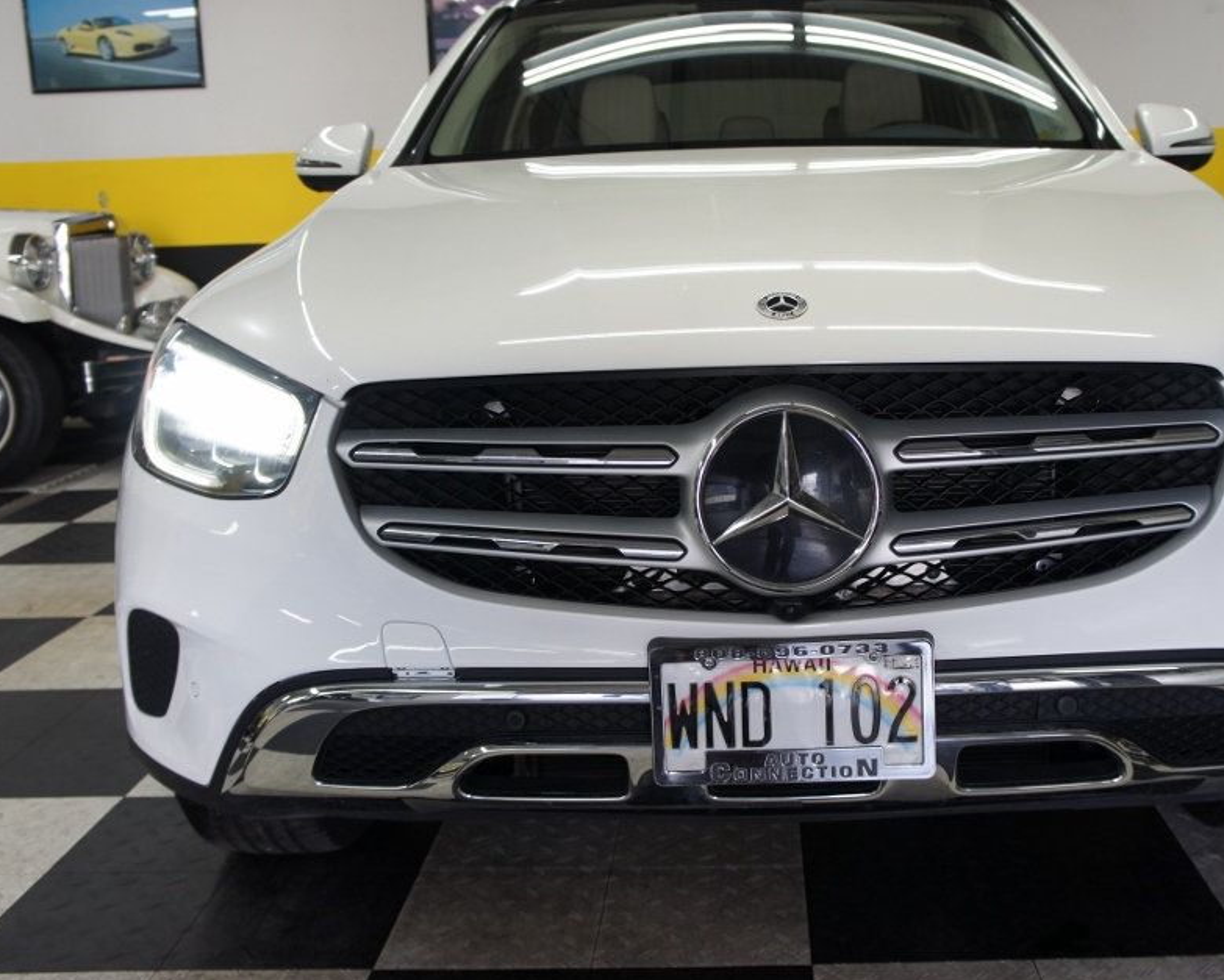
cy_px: 457
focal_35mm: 39
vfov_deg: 38.6
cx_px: 739
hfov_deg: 47.0
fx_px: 1399
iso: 200
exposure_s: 1/40
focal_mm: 21
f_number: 4
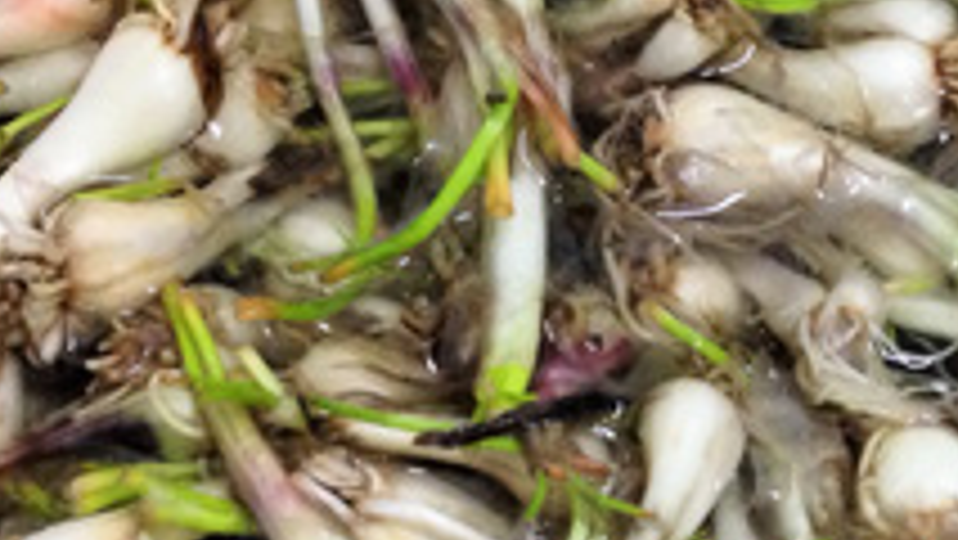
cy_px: 439
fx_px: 2312
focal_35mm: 91
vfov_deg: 13.2
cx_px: 787
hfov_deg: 23.0
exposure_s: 1/20
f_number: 2.4
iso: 320
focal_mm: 4.12
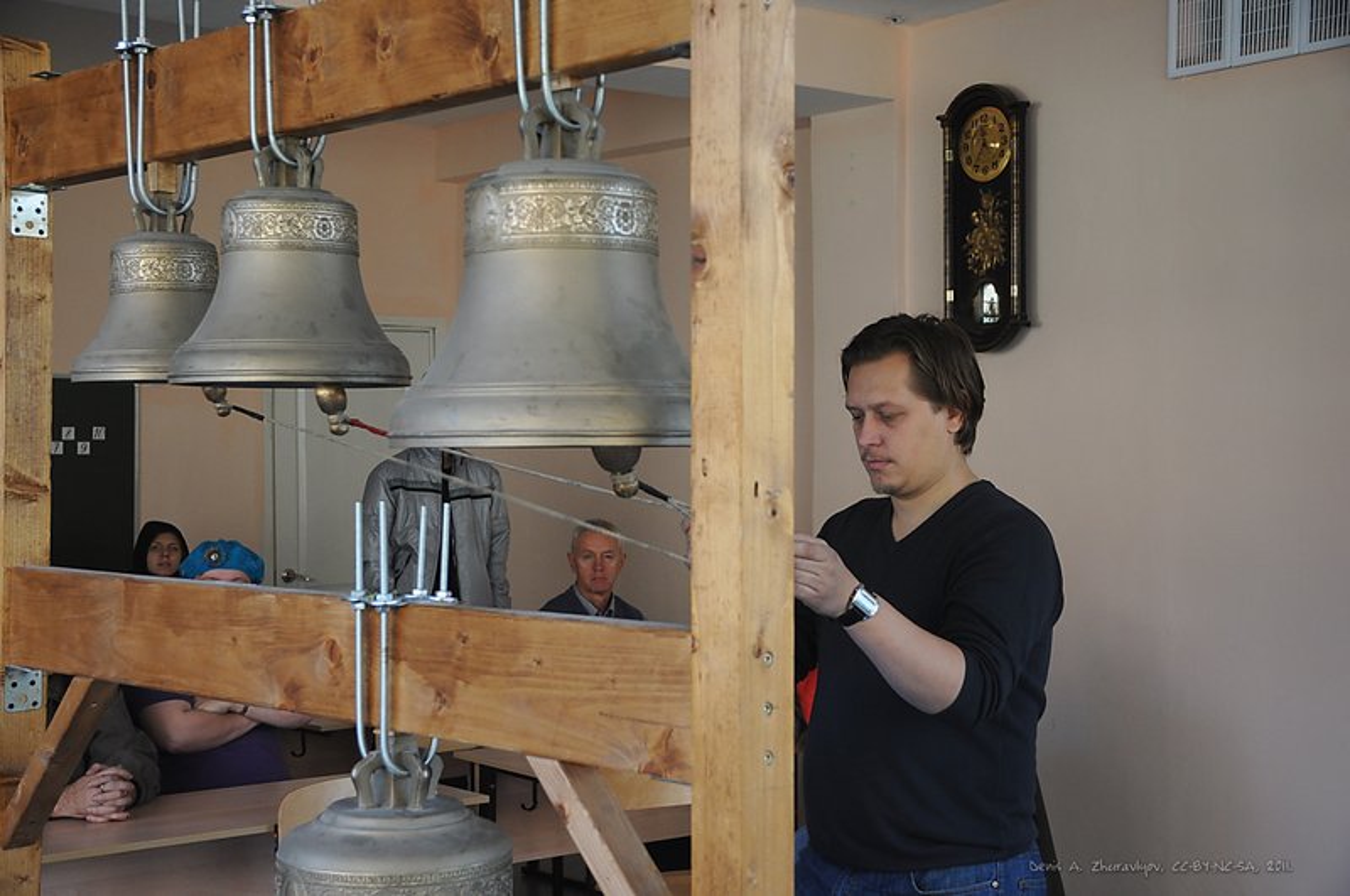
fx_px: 1966
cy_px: 448
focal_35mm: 52
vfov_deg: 25.7
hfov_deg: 37.9
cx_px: 675
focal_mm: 35
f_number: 6.3
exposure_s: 1/60
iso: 400
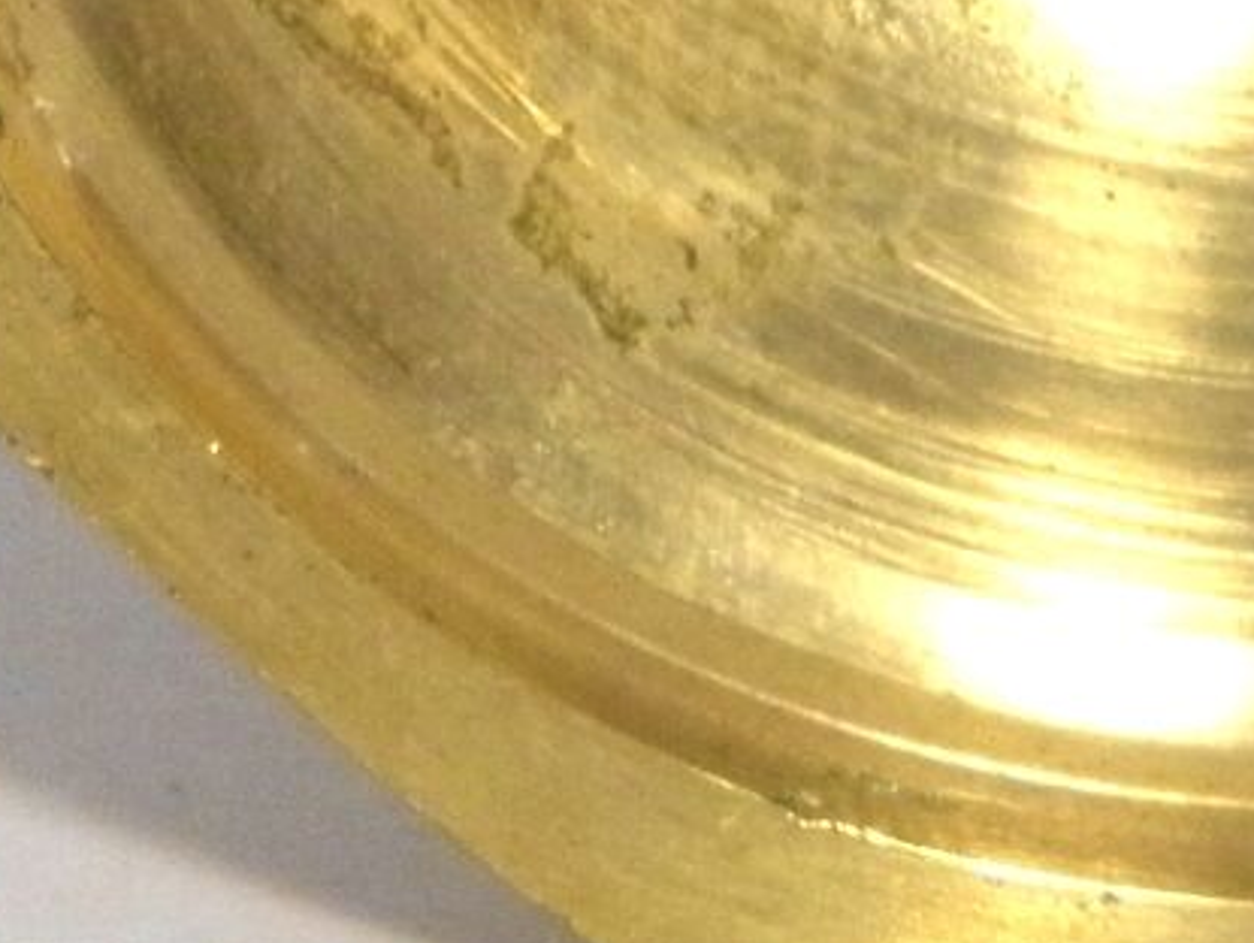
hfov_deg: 4.7
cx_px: 1505
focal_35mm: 419
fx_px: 15192
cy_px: -852
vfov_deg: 3.5
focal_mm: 12.2
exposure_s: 1/20
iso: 200
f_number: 4.3
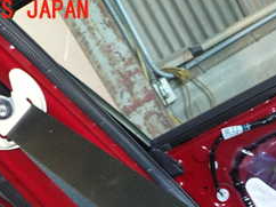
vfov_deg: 21.7
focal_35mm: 62
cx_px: 224
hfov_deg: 30.4
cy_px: 254
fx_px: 494
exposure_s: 1/30
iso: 200
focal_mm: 4.5
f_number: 2
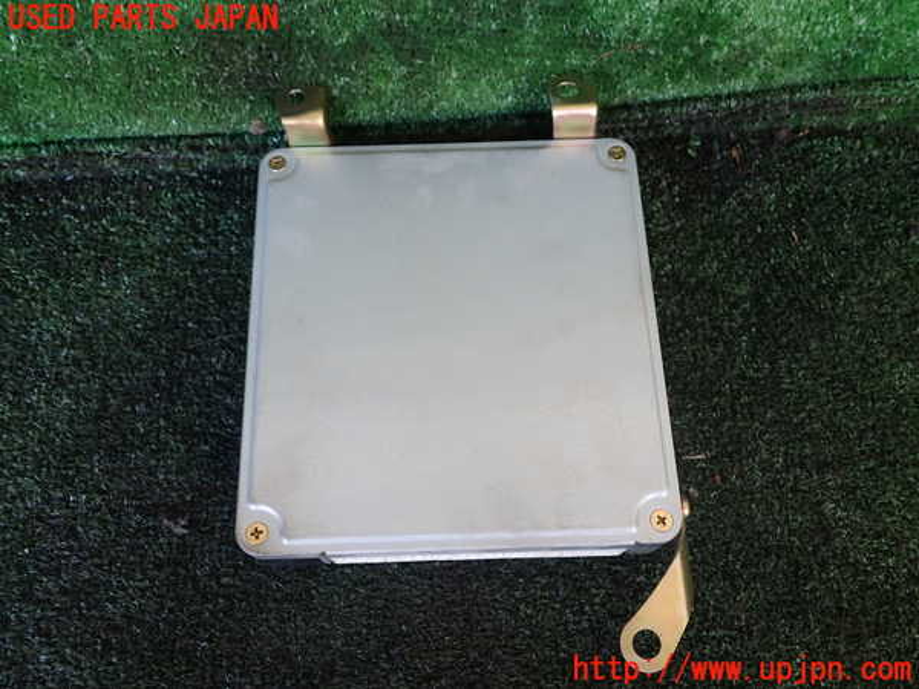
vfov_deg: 46.8
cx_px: 460
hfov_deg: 60.0
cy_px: 344
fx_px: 796
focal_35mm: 30
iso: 200
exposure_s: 1/50
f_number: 2.3
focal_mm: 5.4
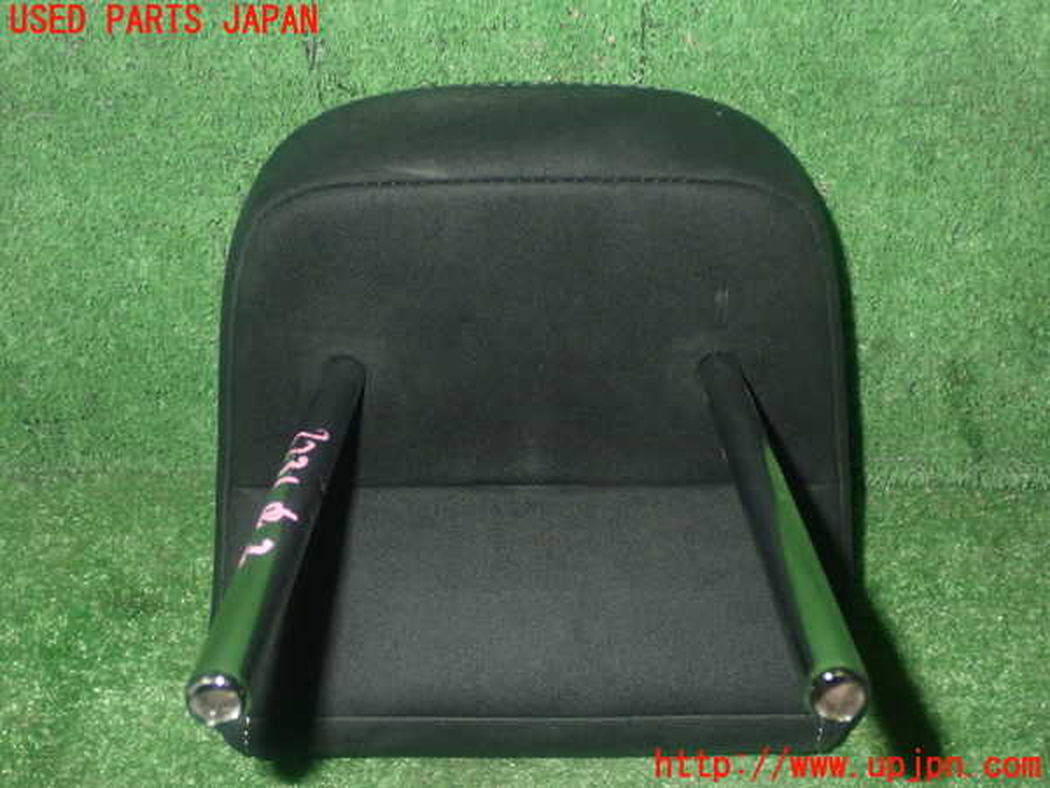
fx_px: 1335
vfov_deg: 32.9
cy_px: 394
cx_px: 525
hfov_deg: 42.9
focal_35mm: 44
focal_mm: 7.84
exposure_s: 1/40
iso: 800
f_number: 9
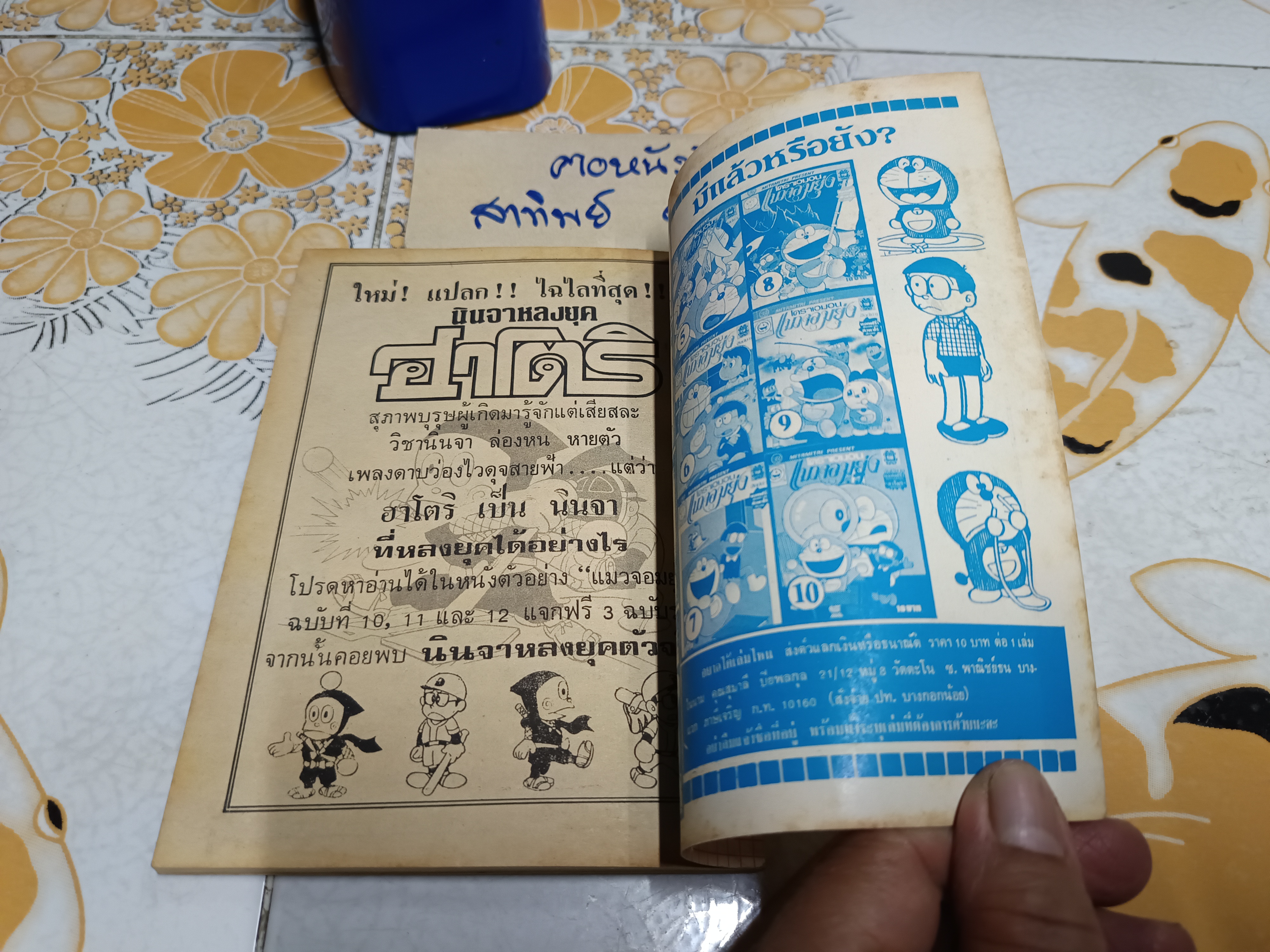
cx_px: 635
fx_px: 881
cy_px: 476
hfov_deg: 71.6
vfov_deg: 56.8
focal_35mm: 24
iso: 1212
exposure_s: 1/33.3
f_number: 1.7
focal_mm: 5.31
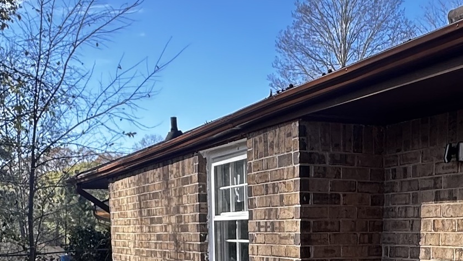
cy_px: 353
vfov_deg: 19.5
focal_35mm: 56
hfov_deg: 37.1
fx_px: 688
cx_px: 282
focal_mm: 2.22
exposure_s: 1/220
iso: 40
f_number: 2.2
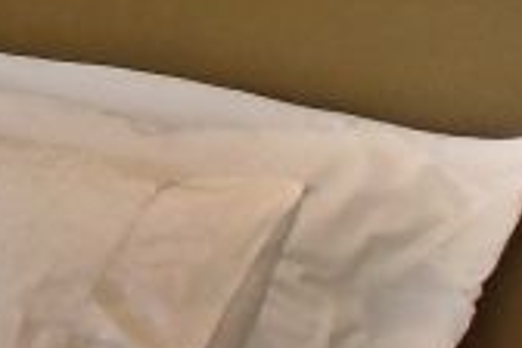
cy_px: -101
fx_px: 1653
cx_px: -1212
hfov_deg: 10.1
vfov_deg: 11.7
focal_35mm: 114
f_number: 5.6
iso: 800
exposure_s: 1/125
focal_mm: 10
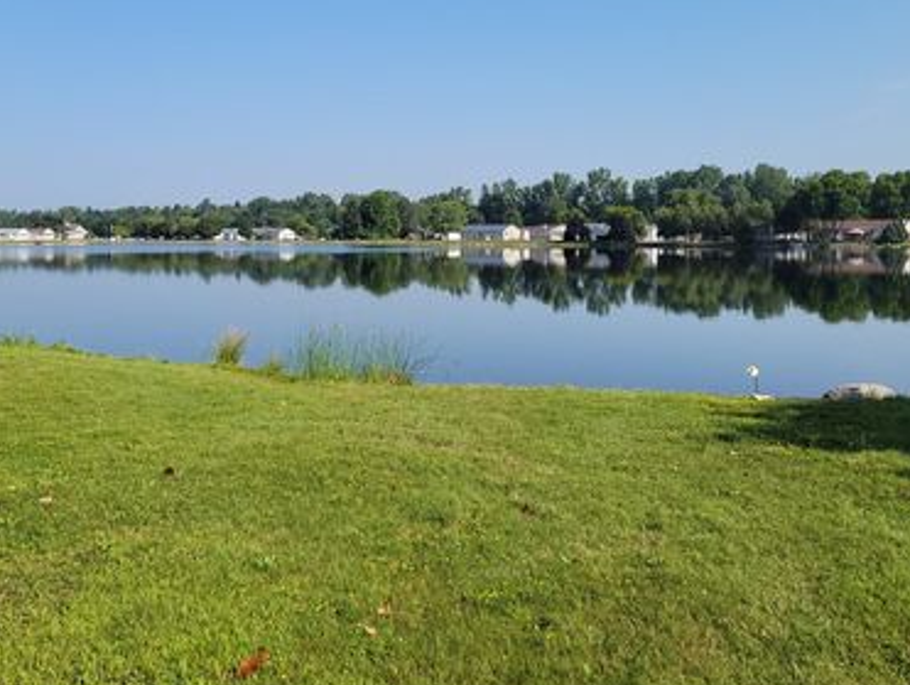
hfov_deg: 52.5
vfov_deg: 40.6
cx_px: 412
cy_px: 274
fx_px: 921
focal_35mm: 35
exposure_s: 1/2483
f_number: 1.8
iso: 40
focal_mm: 5.4
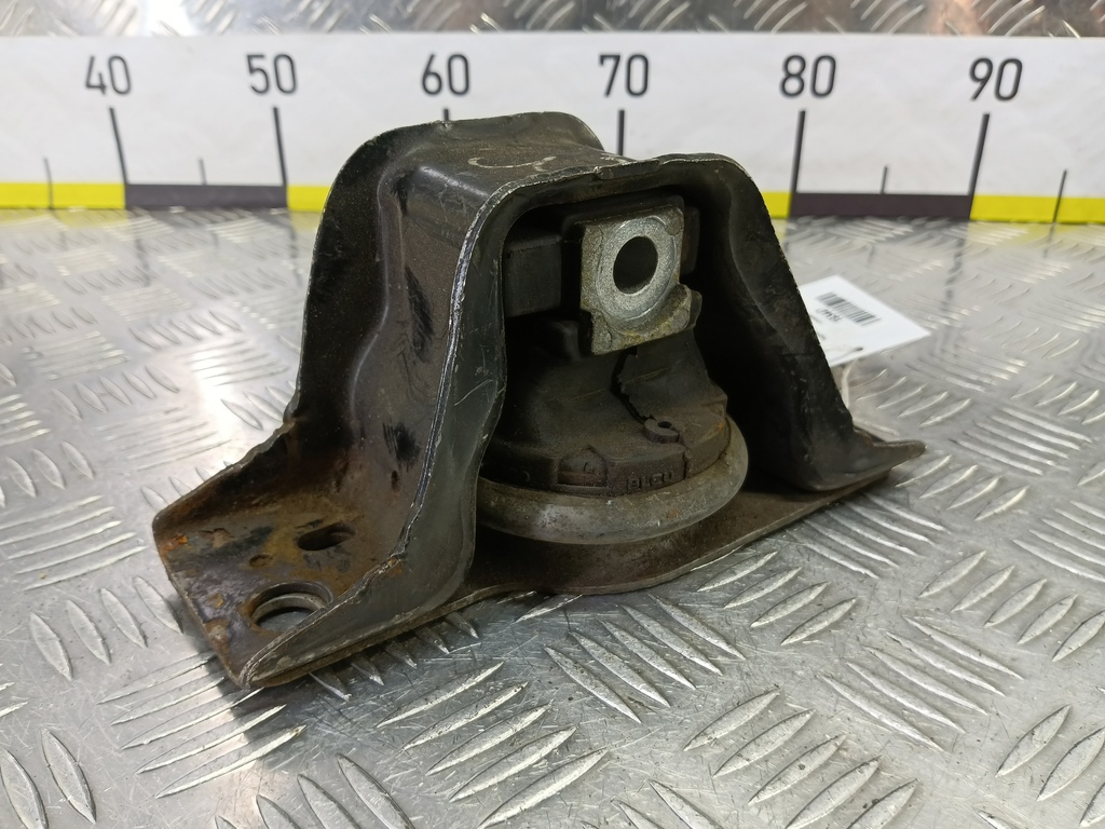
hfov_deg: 73.9
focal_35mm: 23
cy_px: 414
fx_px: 734
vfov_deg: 58.9
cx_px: 552
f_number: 1.6
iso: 178
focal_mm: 4.11
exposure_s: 1/50
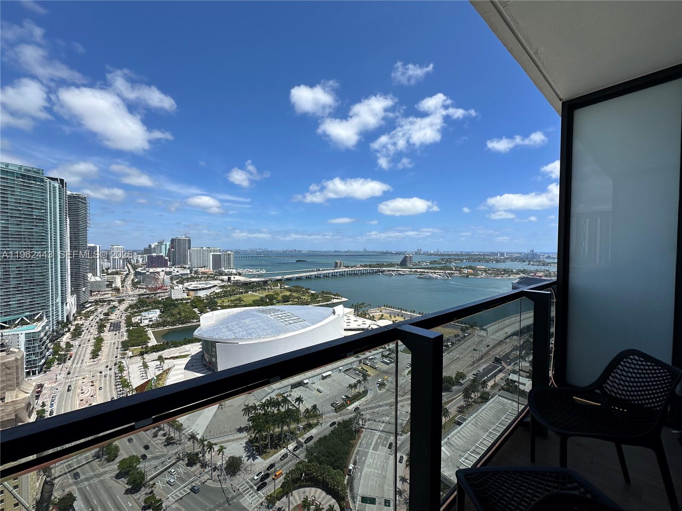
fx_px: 276
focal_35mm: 14
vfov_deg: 85.7
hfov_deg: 102.1
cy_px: 256
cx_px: 341
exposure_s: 1/3040
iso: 50
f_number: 2.2
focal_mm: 2.22
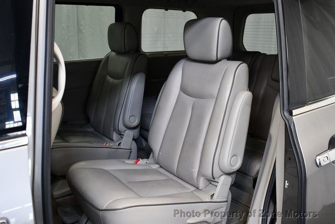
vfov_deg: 36.9
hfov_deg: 53.1
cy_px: 112
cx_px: 168
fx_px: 335
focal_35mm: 36
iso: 1250
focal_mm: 18
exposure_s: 1/125
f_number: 3.5
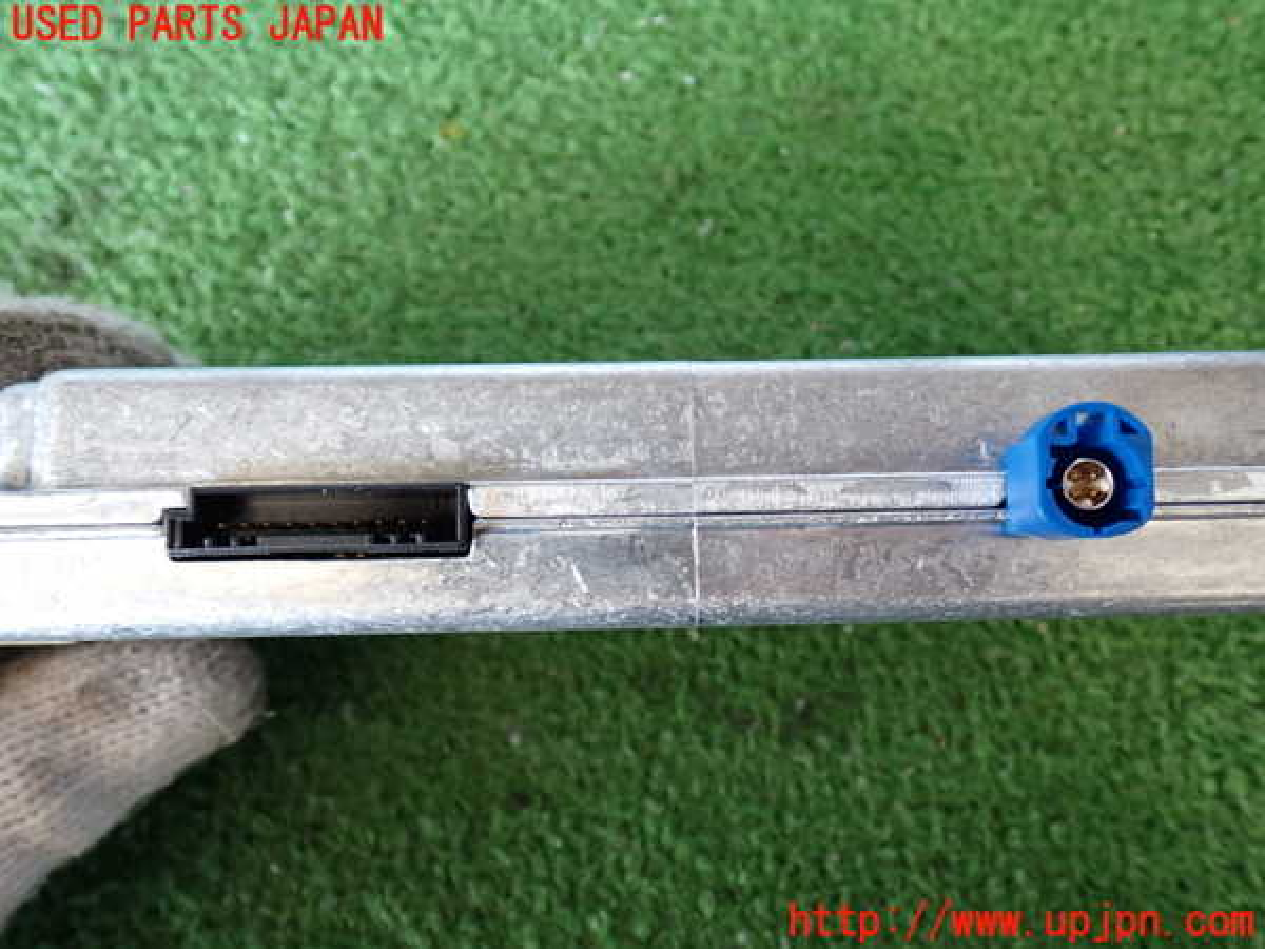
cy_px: 474
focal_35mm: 32
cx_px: 632
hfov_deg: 56.8
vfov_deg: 44.2
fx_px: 1169
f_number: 2.4
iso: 250
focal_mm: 5.79
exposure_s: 1/30
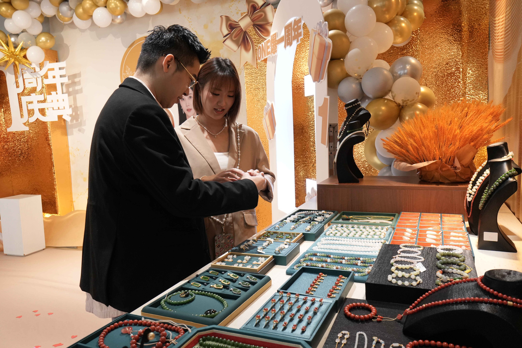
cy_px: 174
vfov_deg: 45.7
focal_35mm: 28
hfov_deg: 64.6
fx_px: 413
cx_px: 261
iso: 1250
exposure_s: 1/125
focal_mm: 19
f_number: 5
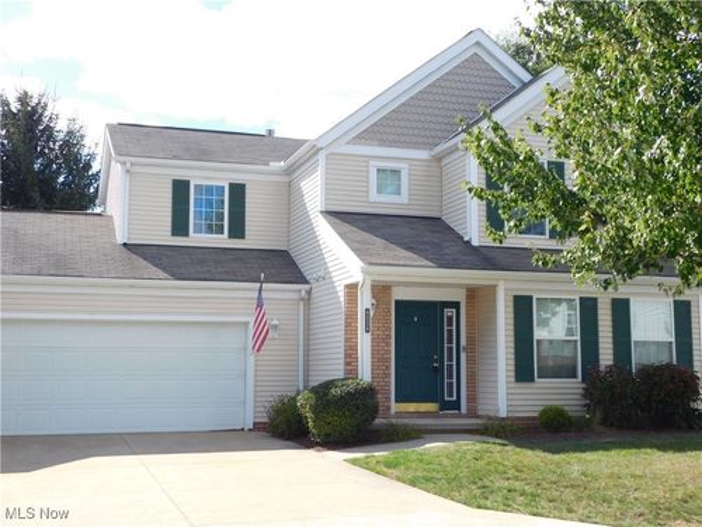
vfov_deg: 32.2
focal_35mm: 45
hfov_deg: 42.1
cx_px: 351
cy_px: 264
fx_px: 913
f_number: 3.7
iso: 125
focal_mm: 8
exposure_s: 1/500
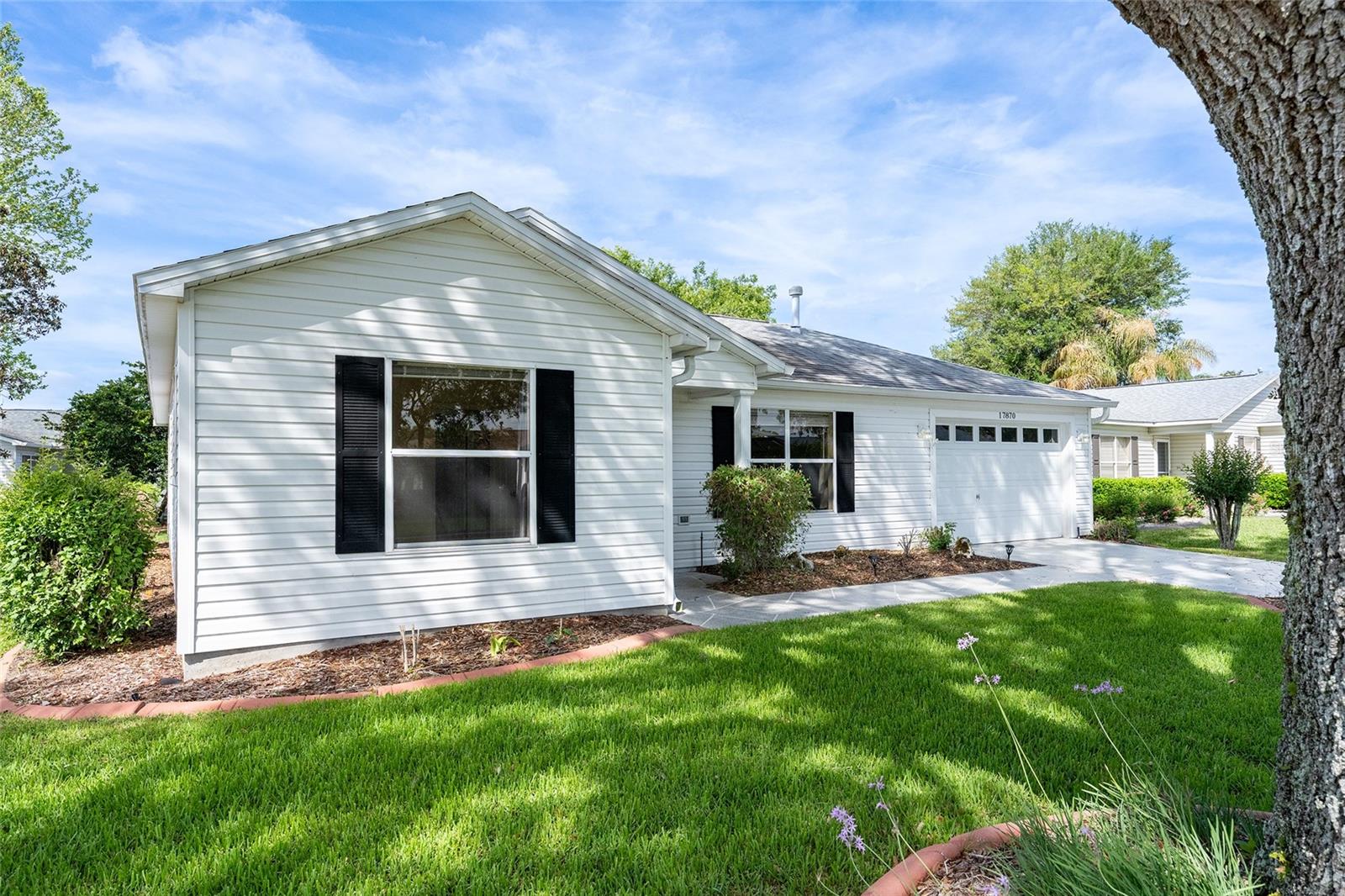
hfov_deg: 81.2
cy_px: 448
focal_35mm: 21
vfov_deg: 59.5
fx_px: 784
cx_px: 672
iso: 1250
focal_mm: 21
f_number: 7.1
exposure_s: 1/2500
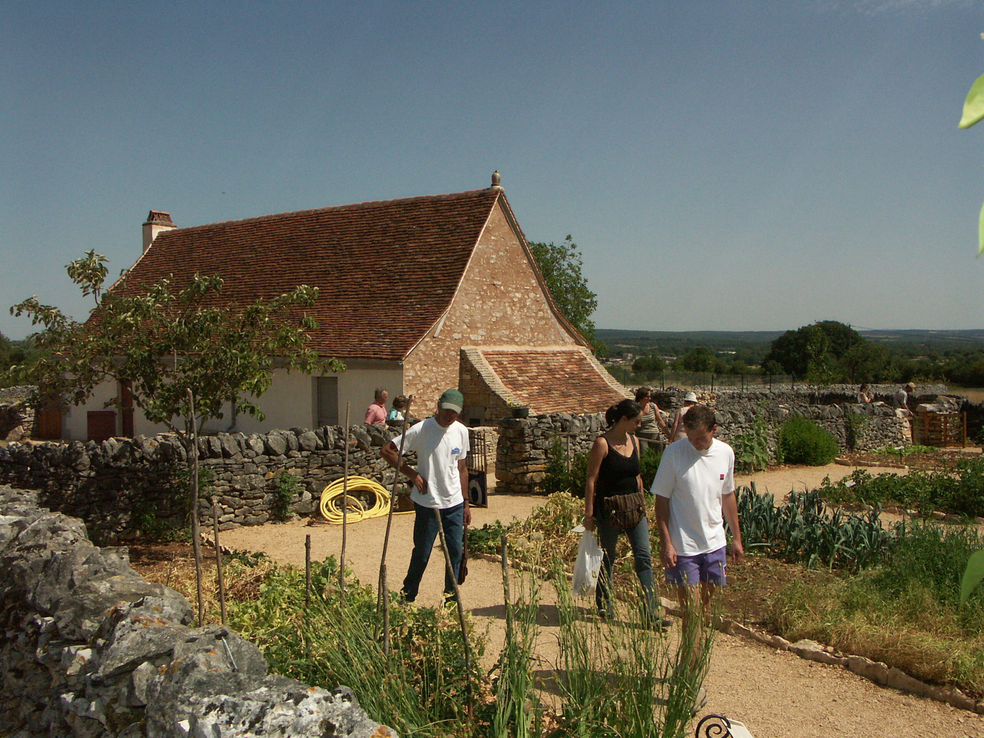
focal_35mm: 32
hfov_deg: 56.8
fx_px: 910
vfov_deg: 44.2
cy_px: 369
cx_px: 492
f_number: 4
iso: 200
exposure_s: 1/6400
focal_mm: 8.42
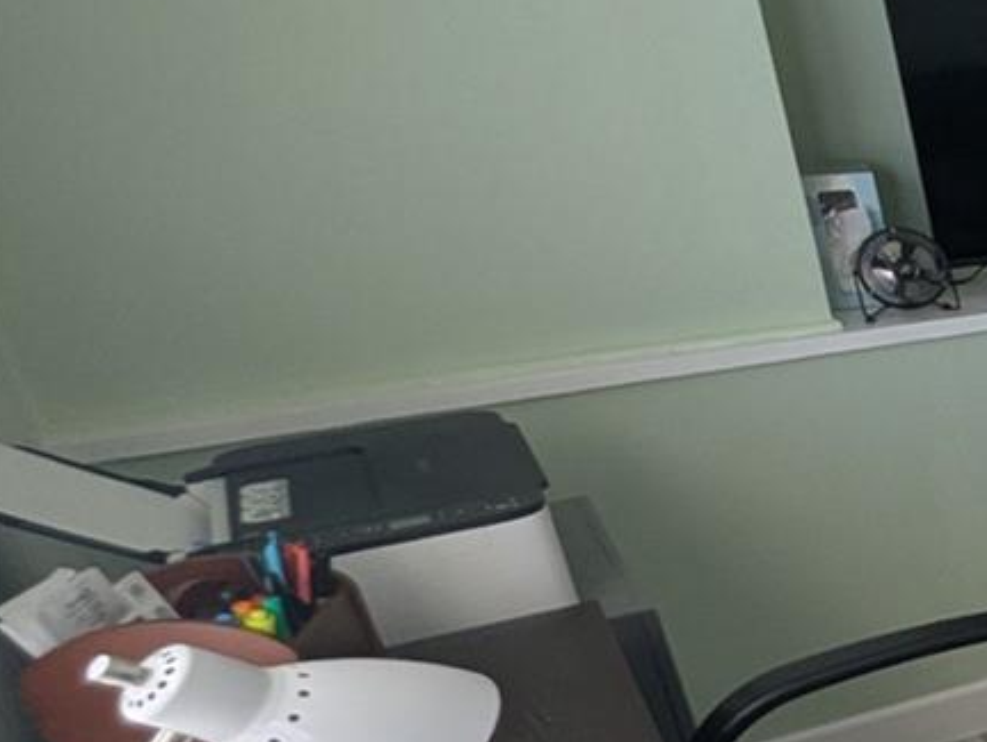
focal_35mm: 48
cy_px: 564
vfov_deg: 29.8
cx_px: 1805
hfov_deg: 22.0
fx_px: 1370
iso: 56
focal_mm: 1.95
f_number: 2.2
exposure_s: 1/120
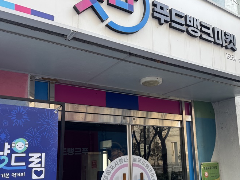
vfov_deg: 40.1
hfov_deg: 52.4
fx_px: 243
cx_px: 139
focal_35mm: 35
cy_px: 124
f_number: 1.78
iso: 64
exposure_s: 1/121
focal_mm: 6.76
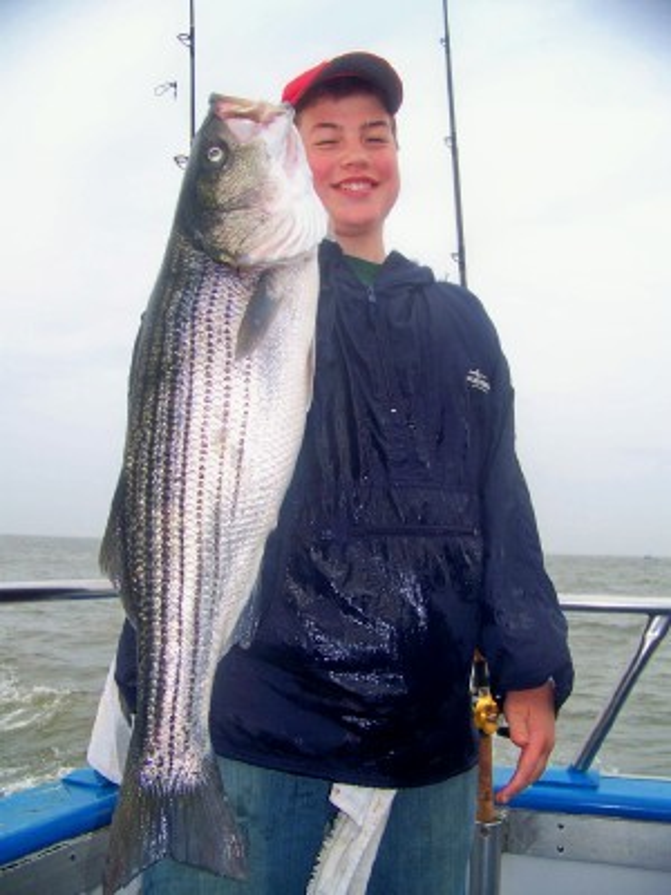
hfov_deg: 39.7
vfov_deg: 51.4
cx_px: 336
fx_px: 930
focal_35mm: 36
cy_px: 448
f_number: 2.8
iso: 64
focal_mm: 5.85
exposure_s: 1/800
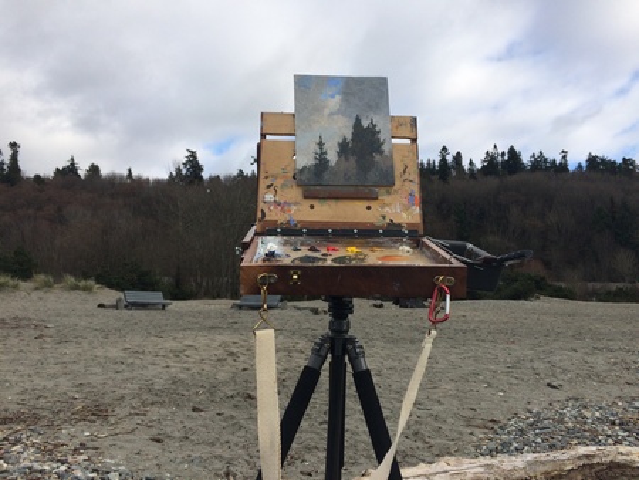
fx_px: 536
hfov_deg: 61.6
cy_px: 240
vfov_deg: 48.3
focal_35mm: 29
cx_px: 320
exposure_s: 1/1953
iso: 32
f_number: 2.2
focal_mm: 4.15
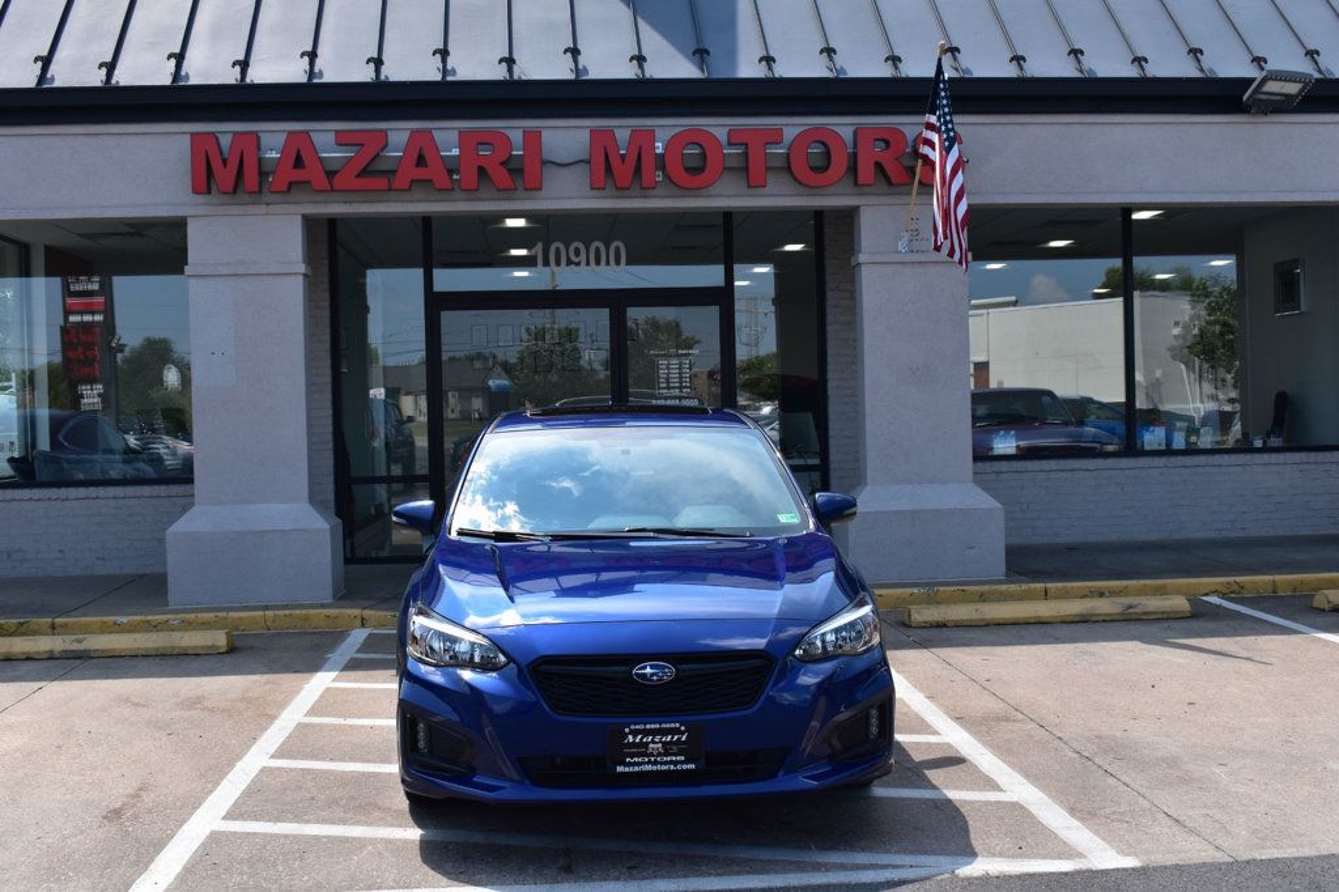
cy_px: 446
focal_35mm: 40
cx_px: 670
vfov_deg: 33.0
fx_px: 1506
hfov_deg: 47.9
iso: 400
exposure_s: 1/400
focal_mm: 27
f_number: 11
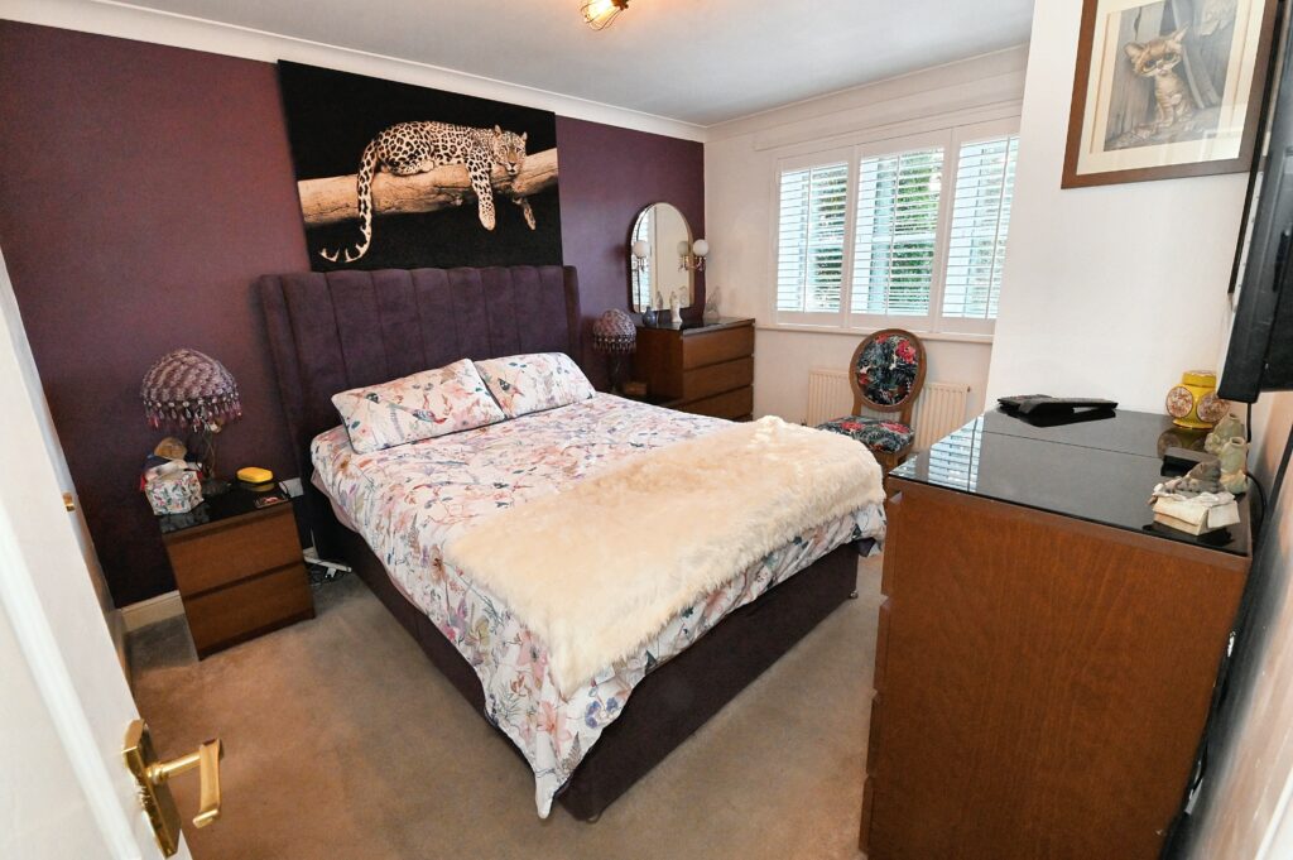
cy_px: 430
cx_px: 646
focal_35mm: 15
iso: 6400
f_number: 10
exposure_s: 1/200
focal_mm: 15
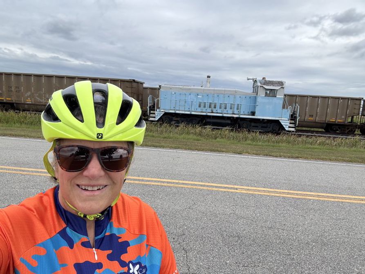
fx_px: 243
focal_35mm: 23
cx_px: 182
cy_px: 137
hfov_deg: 73.9
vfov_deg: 58.9
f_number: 1.9
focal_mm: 2.69
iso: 25
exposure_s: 1/501
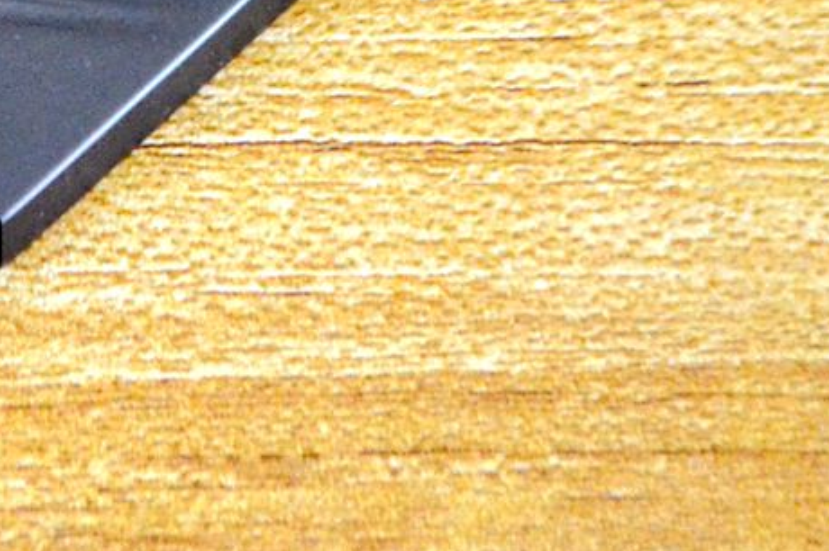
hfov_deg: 7.2
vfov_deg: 4.8
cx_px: -438
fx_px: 6489
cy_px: -203
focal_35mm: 282
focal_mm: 48
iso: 1800
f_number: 5.6
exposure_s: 1/60
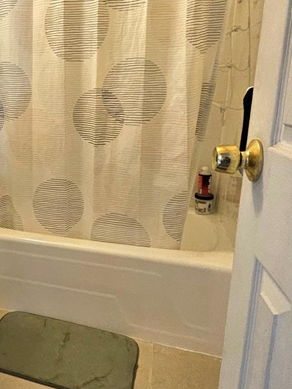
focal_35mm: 33
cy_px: 156
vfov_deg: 55.0
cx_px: 11
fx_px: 371
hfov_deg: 38.8
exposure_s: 1/30
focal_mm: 1.7
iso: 320
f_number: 2.2
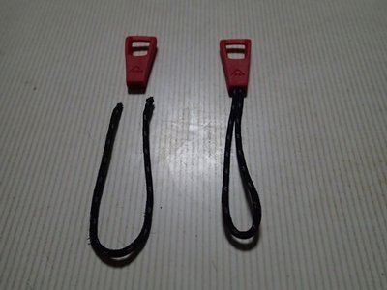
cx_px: 194
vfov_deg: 46.8
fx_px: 335
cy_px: 145
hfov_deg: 60.0
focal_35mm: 30
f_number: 2.3
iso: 800
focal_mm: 5.5
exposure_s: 1/80
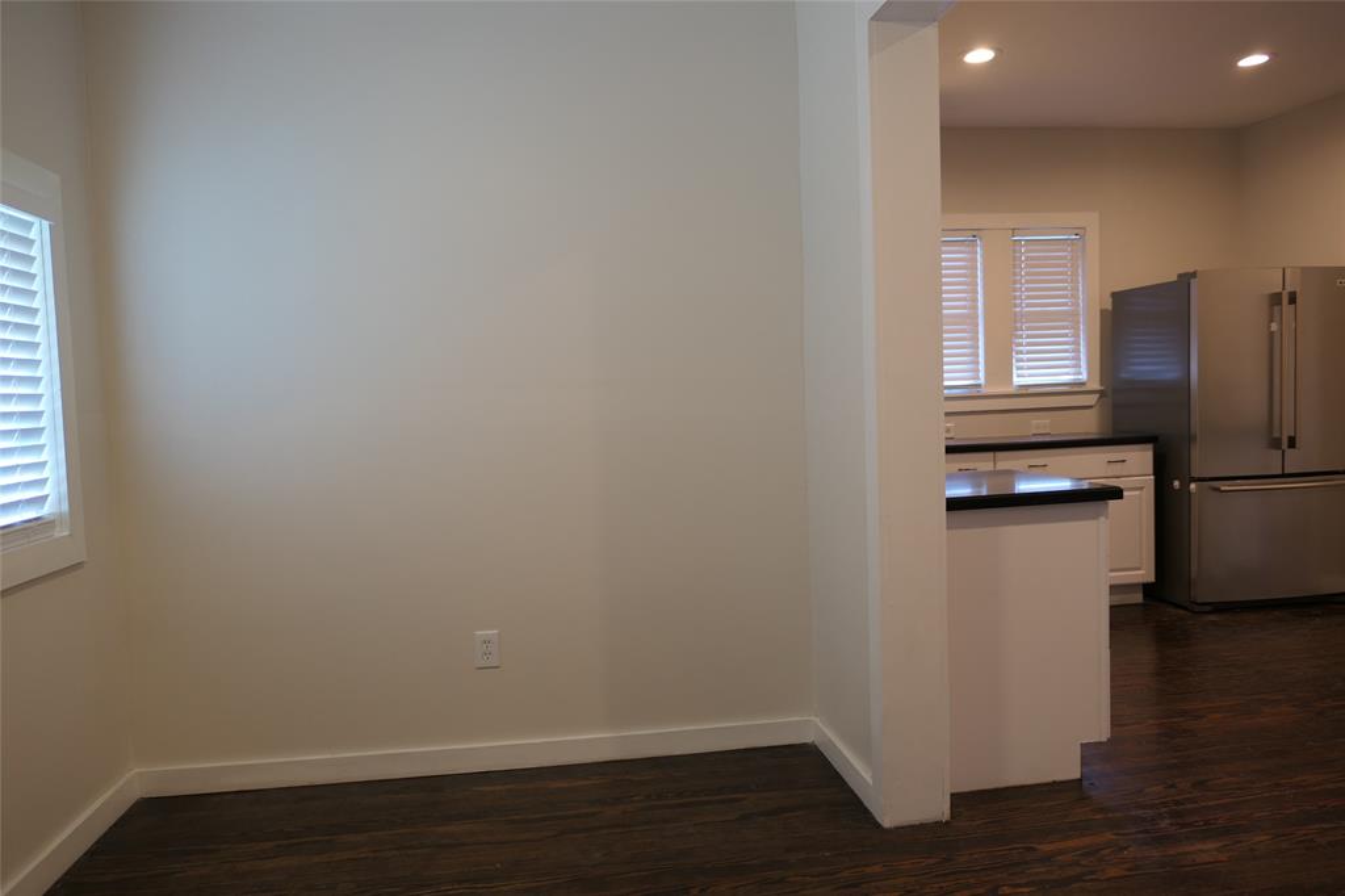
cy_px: 448
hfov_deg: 73.8
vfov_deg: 53.1
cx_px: 672
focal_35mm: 24
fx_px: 896
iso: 125
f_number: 1.4
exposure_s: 1/80
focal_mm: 8.8
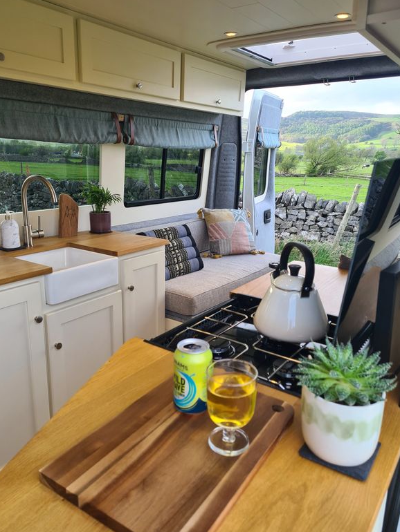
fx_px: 416
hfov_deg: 51.4
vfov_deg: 65.3
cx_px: 201
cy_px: 261
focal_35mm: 27
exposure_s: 1/148
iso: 50
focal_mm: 5.4
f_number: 1.8
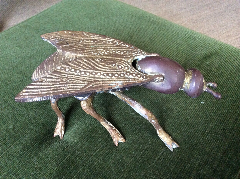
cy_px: 90
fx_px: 222
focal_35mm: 32
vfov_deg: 44.1
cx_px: 120
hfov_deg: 56.9
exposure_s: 1/25
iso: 320
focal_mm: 3.3
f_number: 2.4
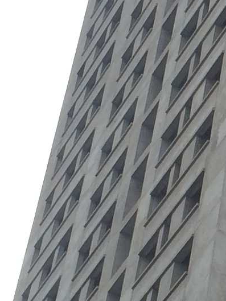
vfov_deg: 10.6
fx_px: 1610
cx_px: 521
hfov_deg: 7.5
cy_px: 282
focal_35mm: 185
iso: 32
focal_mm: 4.12
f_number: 2.2
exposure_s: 1/954
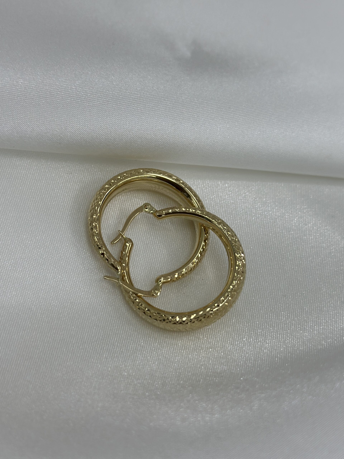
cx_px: 172
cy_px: 230
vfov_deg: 39.7
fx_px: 636
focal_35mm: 48
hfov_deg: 30.3
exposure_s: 1/767
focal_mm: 6.86
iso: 80
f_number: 1.78
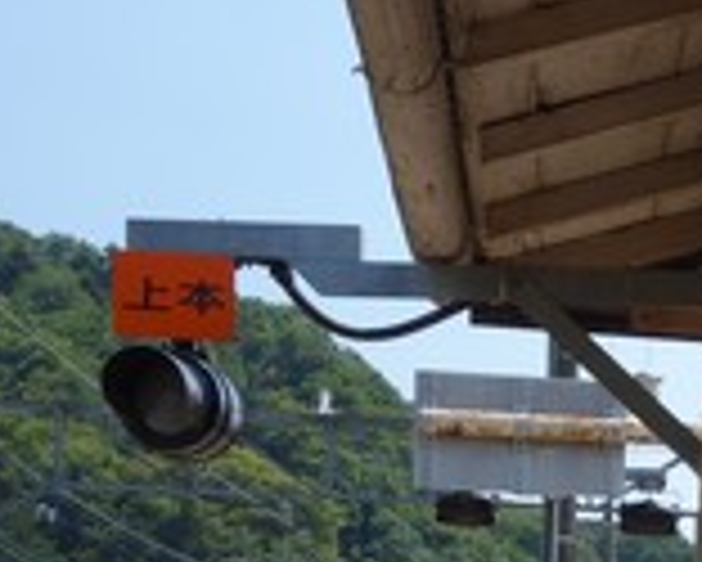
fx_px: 2245
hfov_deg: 16.4
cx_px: 1022
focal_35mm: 108
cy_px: 789
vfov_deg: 13.6
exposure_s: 1/400
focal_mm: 10.4
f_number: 5.6
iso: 125
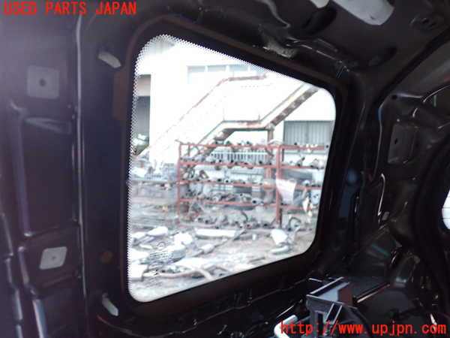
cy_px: 169
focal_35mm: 30
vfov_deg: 46.8
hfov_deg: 60.0
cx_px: 225
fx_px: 390
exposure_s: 1/20
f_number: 2.3
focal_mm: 5.4
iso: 800
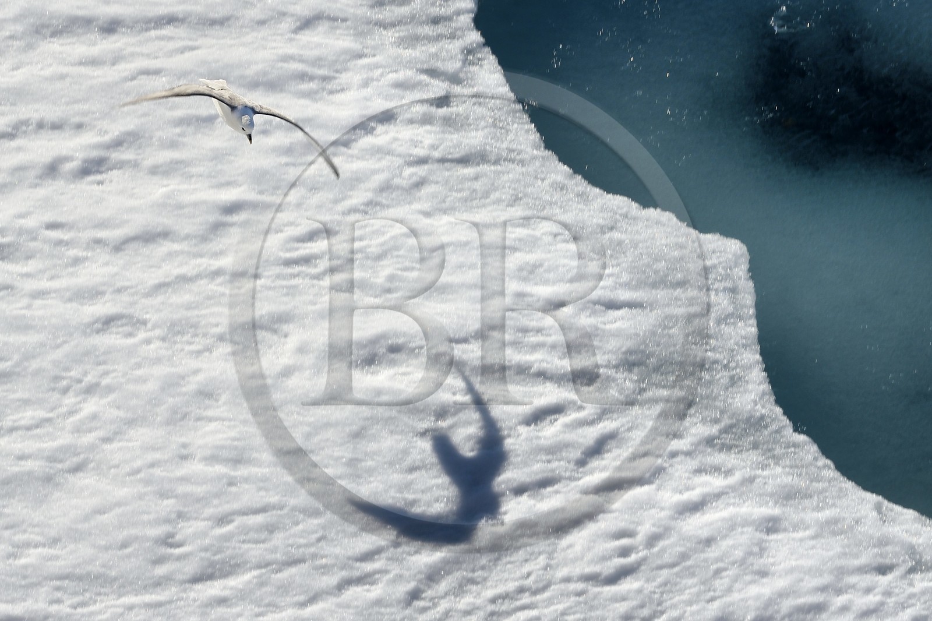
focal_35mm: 200
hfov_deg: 10.3
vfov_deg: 6.9
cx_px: 466
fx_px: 5176
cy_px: 310
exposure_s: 1/400
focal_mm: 200
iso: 200
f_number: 13
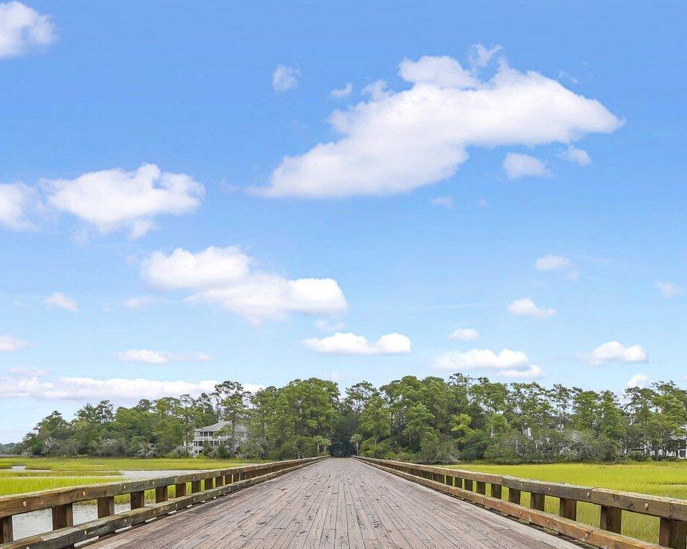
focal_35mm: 33
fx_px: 671
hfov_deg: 54.2
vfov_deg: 42.4
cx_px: 334
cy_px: 444
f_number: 9
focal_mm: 16
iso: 320
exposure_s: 1/500
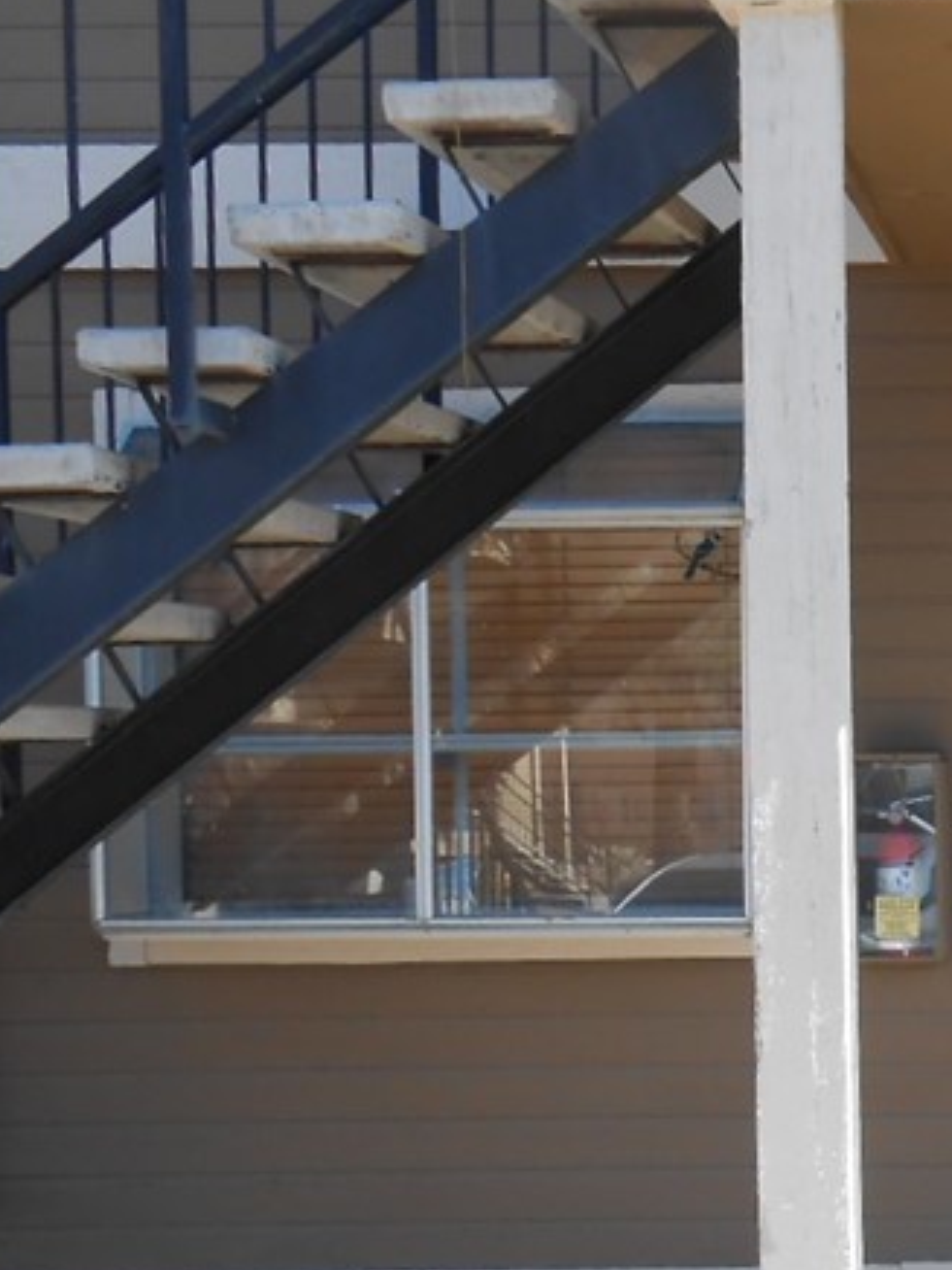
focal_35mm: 61
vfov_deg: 31.3
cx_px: 1278
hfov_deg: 21.4
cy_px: 915
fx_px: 2237
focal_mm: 4.6
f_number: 3.5
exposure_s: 1/250
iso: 80
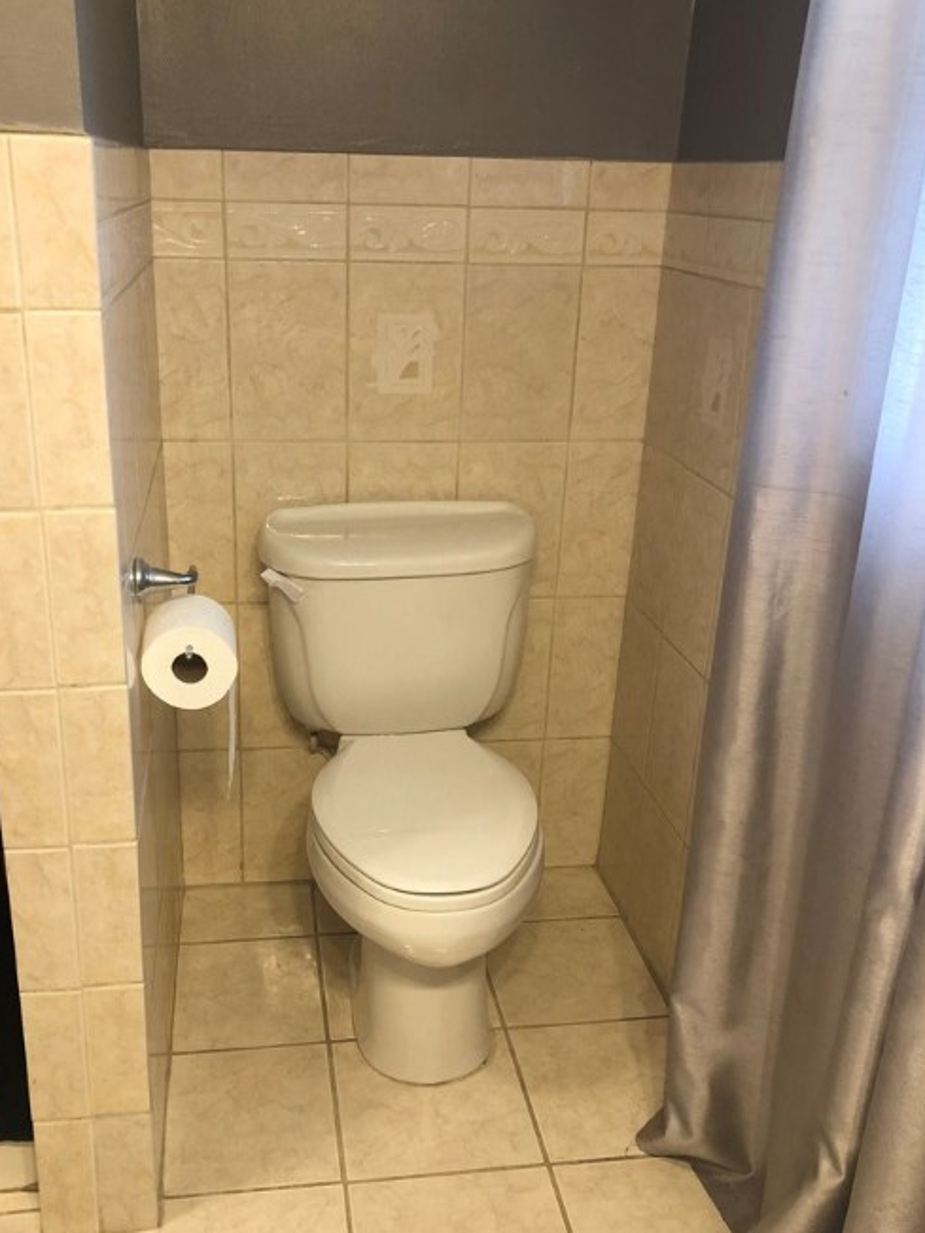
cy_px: 658
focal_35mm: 33
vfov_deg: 55.3
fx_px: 1176
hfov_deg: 42.8
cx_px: 399
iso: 40
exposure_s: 1/15
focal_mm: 3.99
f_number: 1.8
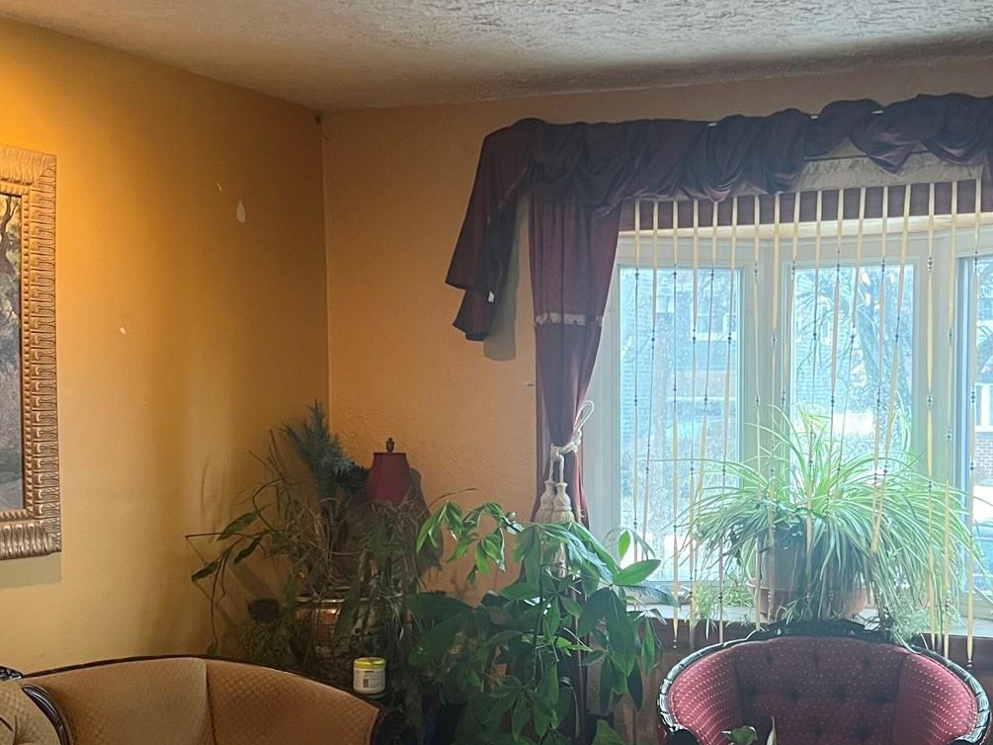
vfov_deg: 27.4
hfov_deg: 35.9
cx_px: 633
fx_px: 1521
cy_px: 472
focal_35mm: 53
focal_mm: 5.7
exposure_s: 1/60
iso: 320
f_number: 1.5
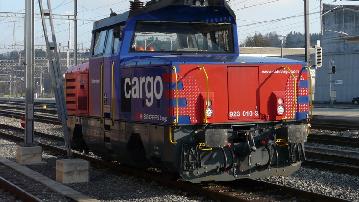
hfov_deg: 29.3
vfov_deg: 16.7
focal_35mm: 72
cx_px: 191
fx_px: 686
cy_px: 59
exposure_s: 1/250
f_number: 5.6
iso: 100
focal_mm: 8.5
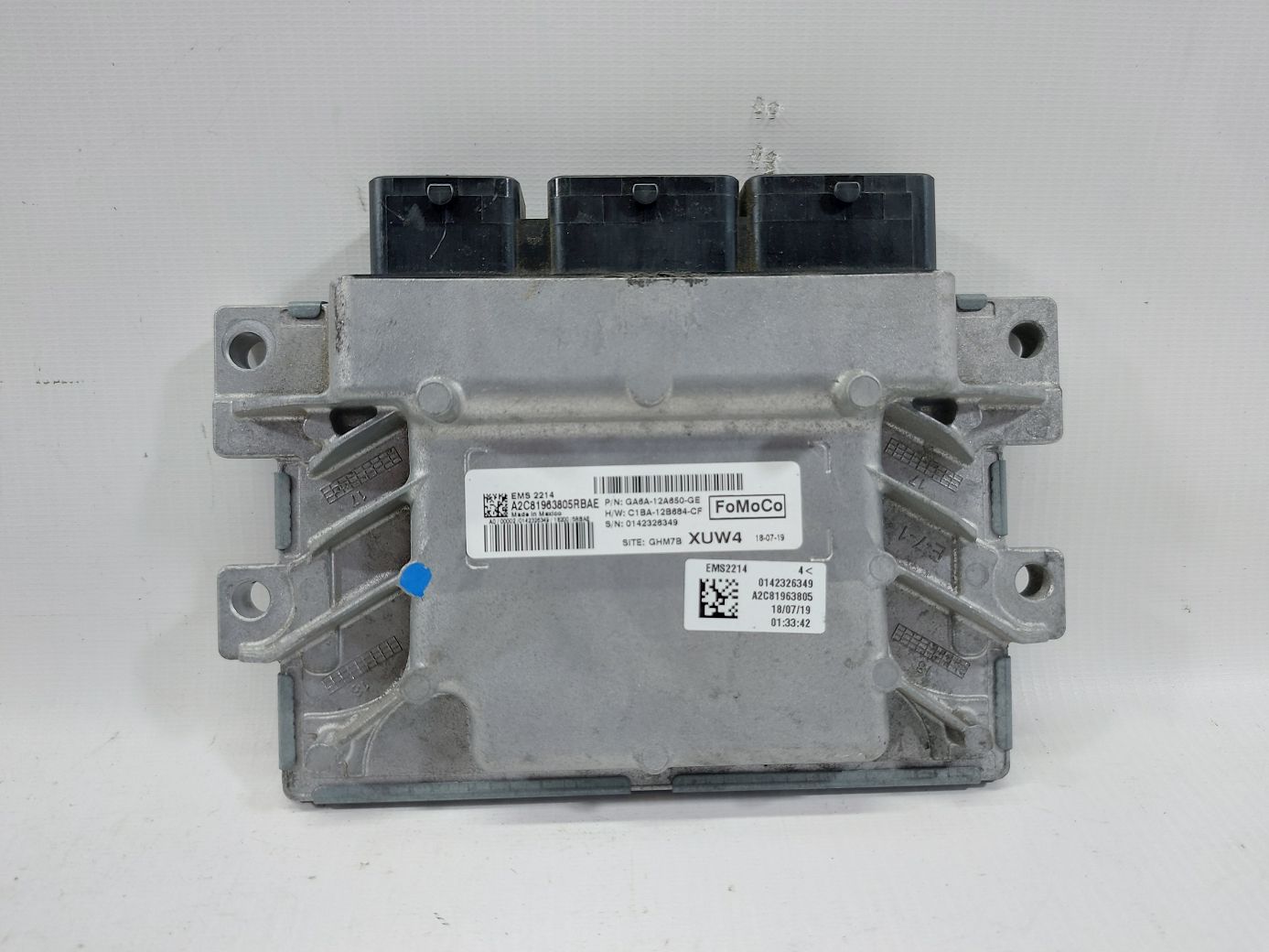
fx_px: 880
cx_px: 634
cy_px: 476
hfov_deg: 71.6
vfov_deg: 56.8
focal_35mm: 24
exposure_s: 1/50
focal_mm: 5.23
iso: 100
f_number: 1.8
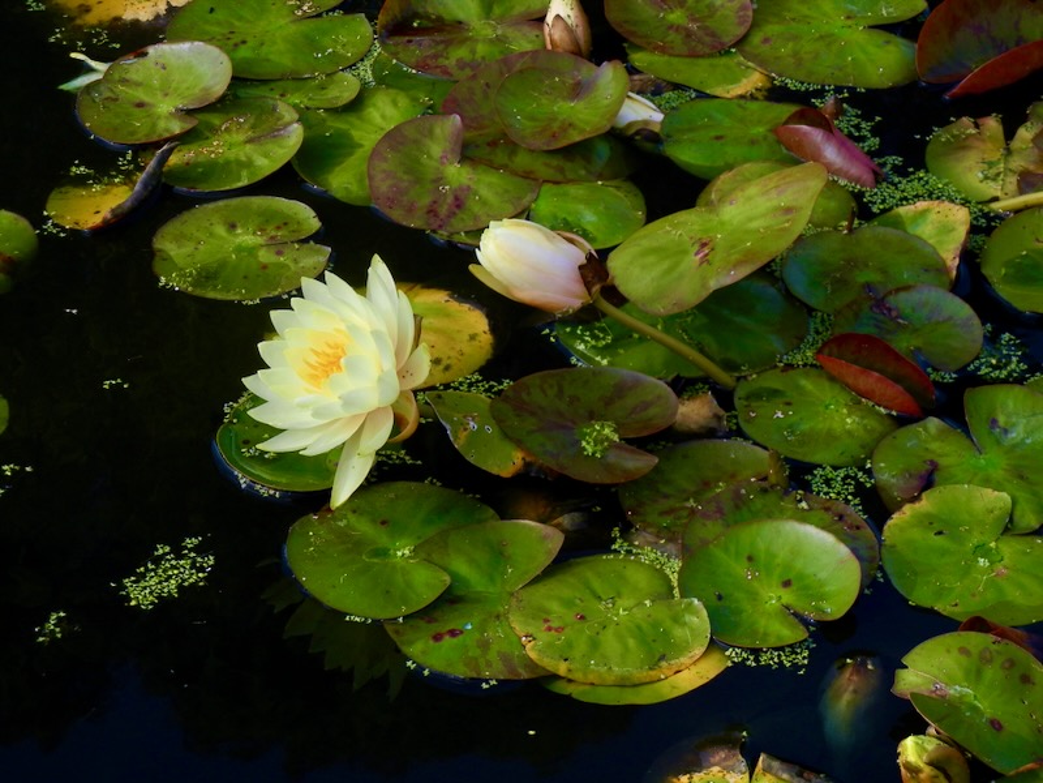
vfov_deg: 12.8
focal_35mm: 116
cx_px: 522
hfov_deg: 17.0
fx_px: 3495
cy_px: 392
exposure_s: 1/297
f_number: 4.6
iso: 160
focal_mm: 20.9
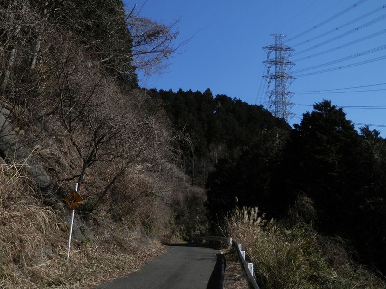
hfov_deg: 55.4
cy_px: 144
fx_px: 368
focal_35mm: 33
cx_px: 193
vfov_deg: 42.9
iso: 80
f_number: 9.7
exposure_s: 1/160
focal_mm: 6
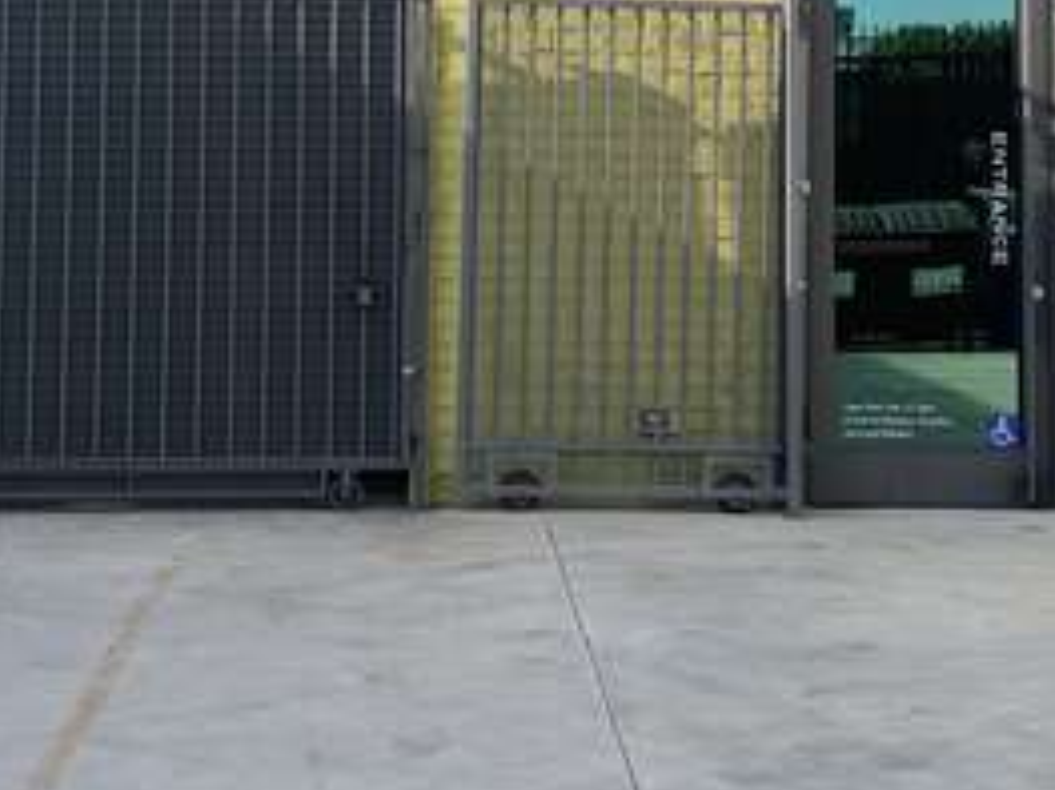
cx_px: 558
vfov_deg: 18.3
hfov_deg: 24.7
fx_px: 2407
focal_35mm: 79
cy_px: 36
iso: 25
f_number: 1.8
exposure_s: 1/754
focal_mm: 4.25
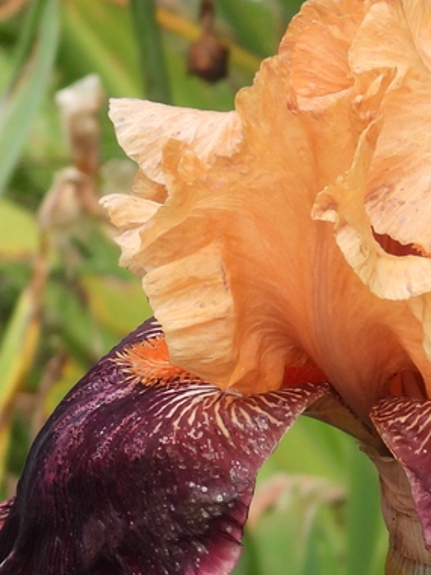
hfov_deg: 4.6
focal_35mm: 320
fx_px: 5312
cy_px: 711
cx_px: 473
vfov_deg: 6.2
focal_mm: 17
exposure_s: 1/500
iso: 100
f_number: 4
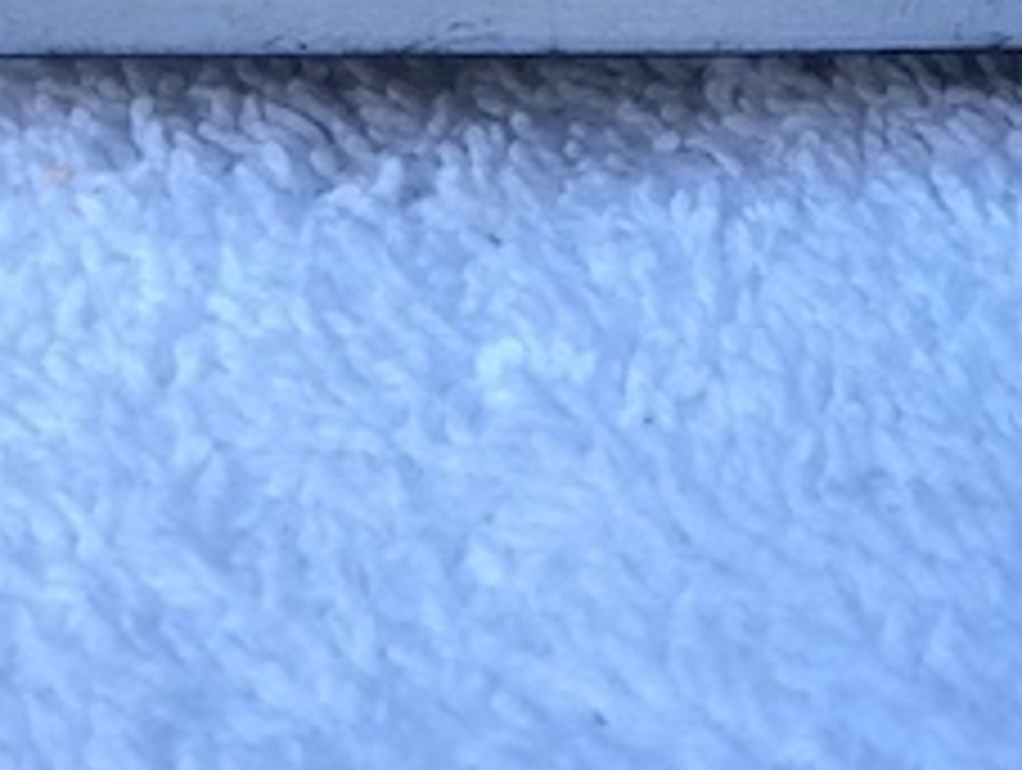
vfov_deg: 9.1
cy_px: -847
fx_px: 4524
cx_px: 1864
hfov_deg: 11.8
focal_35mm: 153
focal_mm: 4.15
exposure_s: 1/40
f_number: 2.2
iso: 40
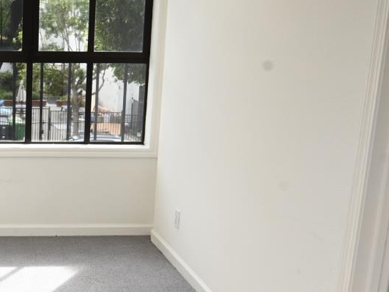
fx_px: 641
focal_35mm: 57
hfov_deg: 31.3
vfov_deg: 25.6
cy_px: 182
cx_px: 0
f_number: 8
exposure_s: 1/400
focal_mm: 21
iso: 640
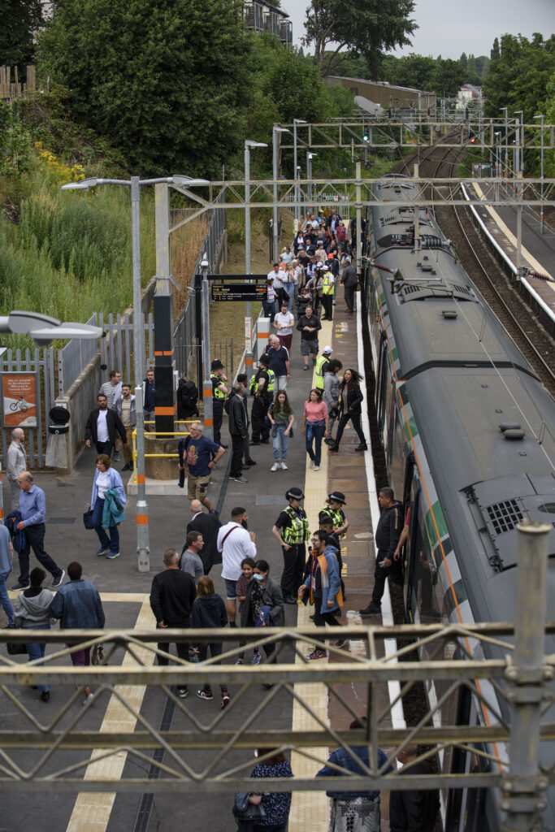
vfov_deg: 28.8
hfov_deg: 19.5
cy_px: 416
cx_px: 278
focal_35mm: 70
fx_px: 1618
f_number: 6.3
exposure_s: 1/320
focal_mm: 70
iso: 400
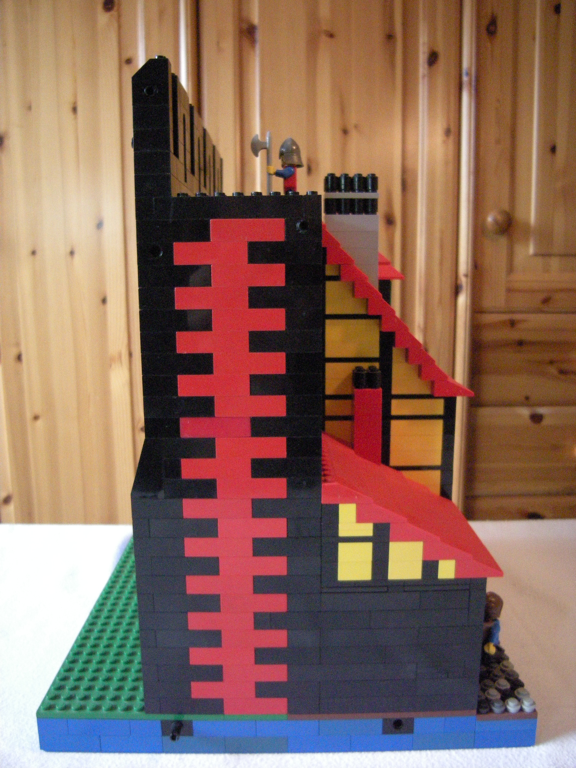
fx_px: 621
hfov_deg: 49.7
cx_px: 288
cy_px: 384
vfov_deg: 63.4
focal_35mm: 28
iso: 773
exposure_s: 1/128
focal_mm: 4.7
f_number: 2.8
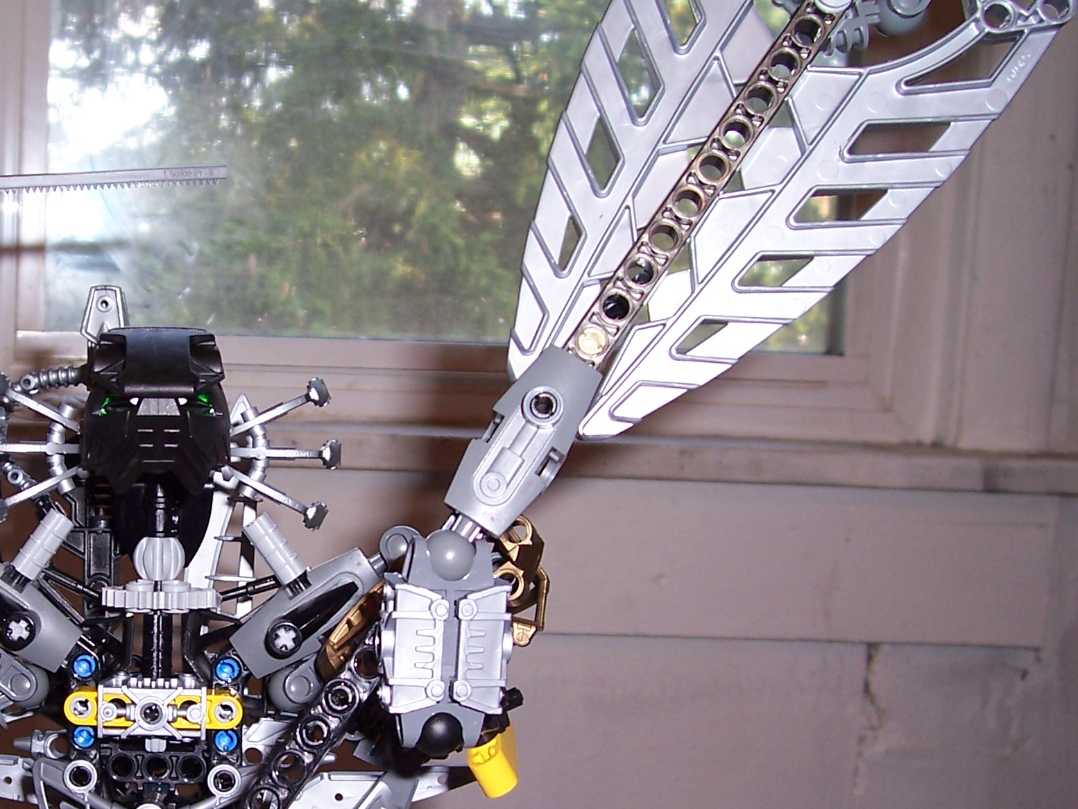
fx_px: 1744
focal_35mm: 56
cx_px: 196
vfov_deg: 25.9
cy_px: 559
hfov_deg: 33.2
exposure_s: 1/60
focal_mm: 5.6
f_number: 2.7
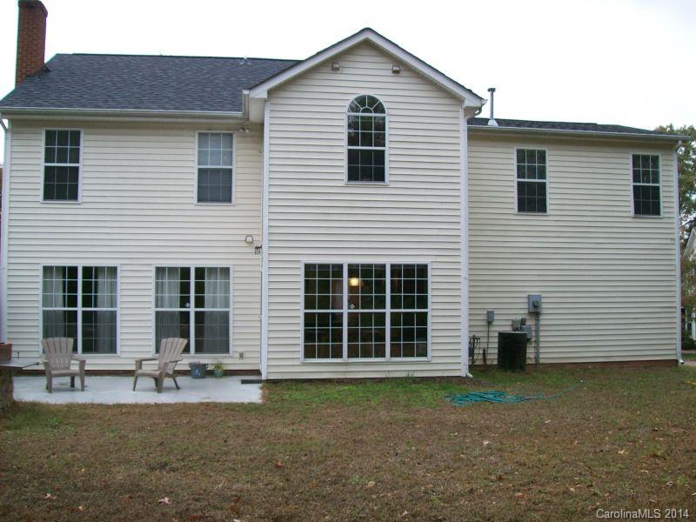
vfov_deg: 39.7
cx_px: 348
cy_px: 261
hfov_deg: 51.4
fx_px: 724
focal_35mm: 36
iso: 80
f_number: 2.7
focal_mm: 6
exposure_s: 1/337
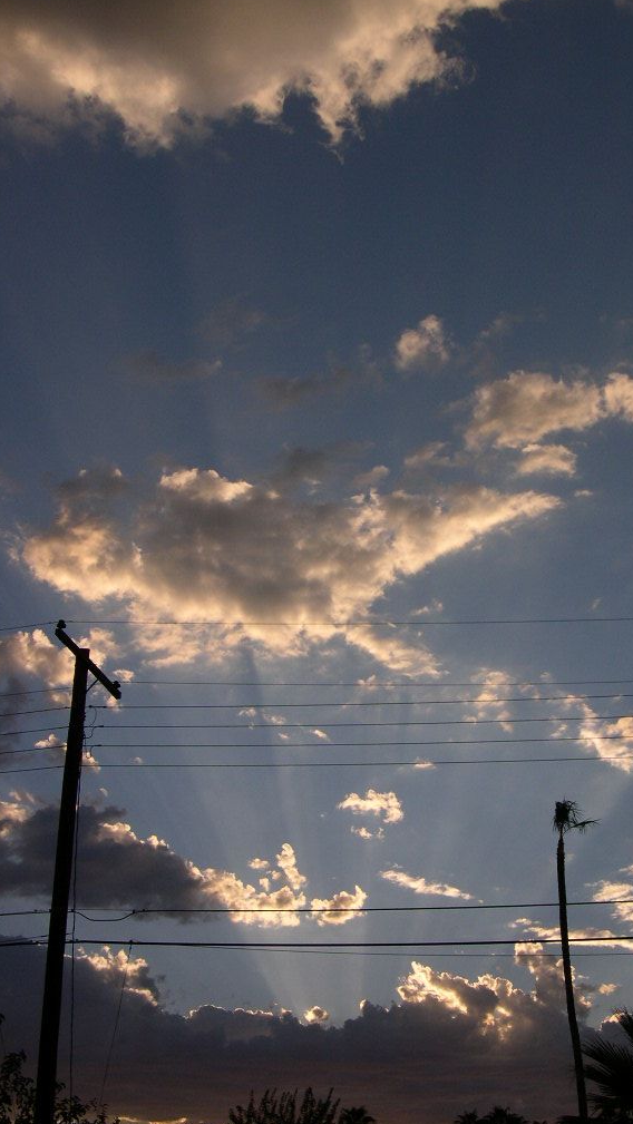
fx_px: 1253
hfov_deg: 28.2
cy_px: 560
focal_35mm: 42
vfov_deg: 48.3
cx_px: 425
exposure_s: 1/279
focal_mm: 8
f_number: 7.6
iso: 100
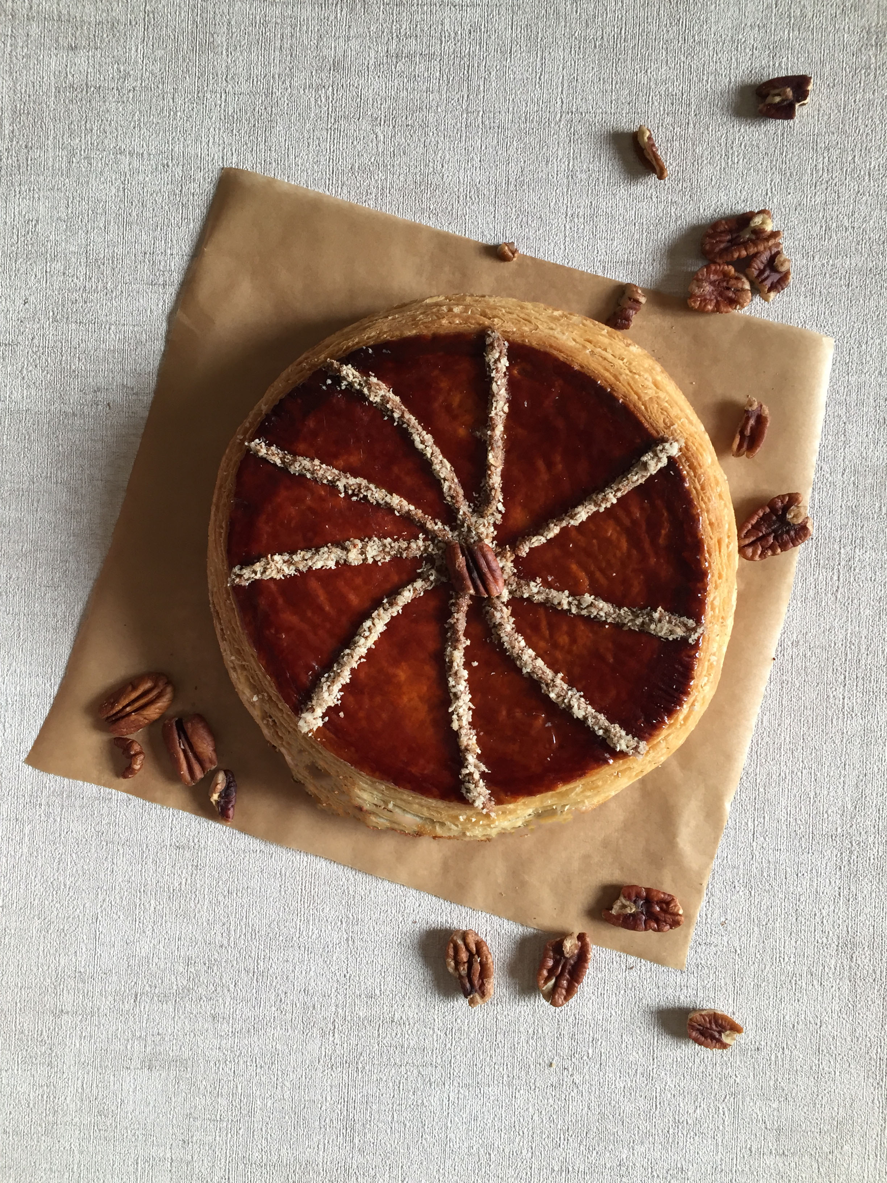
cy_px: 592
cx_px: 444
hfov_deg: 48.2
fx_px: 991
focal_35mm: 29
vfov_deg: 61.7
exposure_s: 1/33
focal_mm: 4.15
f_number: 2.2
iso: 50
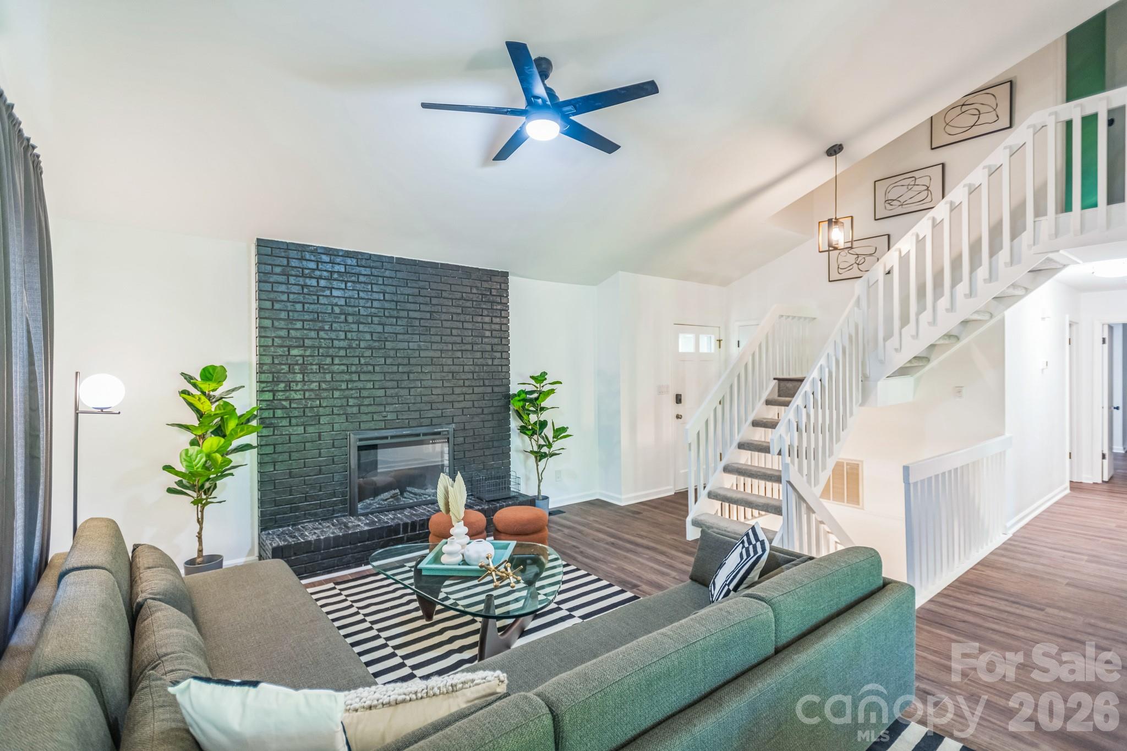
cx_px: 564
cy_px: 376
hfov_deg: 93.3
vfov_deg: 70.4
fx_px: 532
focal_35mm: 17
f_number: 2.8
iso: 500
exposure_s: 1/10
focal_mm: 17
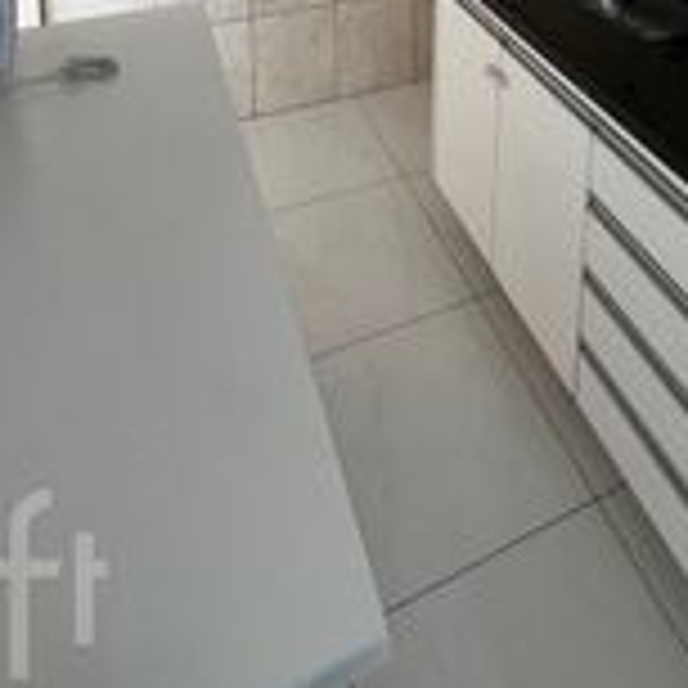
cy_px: -189
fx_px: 675
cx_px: 445
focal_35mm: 30
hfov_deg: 53.2
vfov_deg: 36.8
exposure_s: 1/99
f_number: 1.8
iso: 80
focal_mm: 1.57
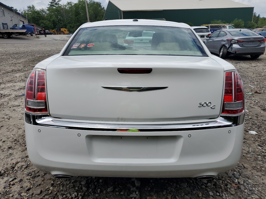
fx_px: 200
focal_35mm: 26
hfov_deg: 67.3
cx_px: 133
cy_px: 100
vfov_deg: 53.1
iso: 50
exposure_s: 1/5000
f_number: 1.5
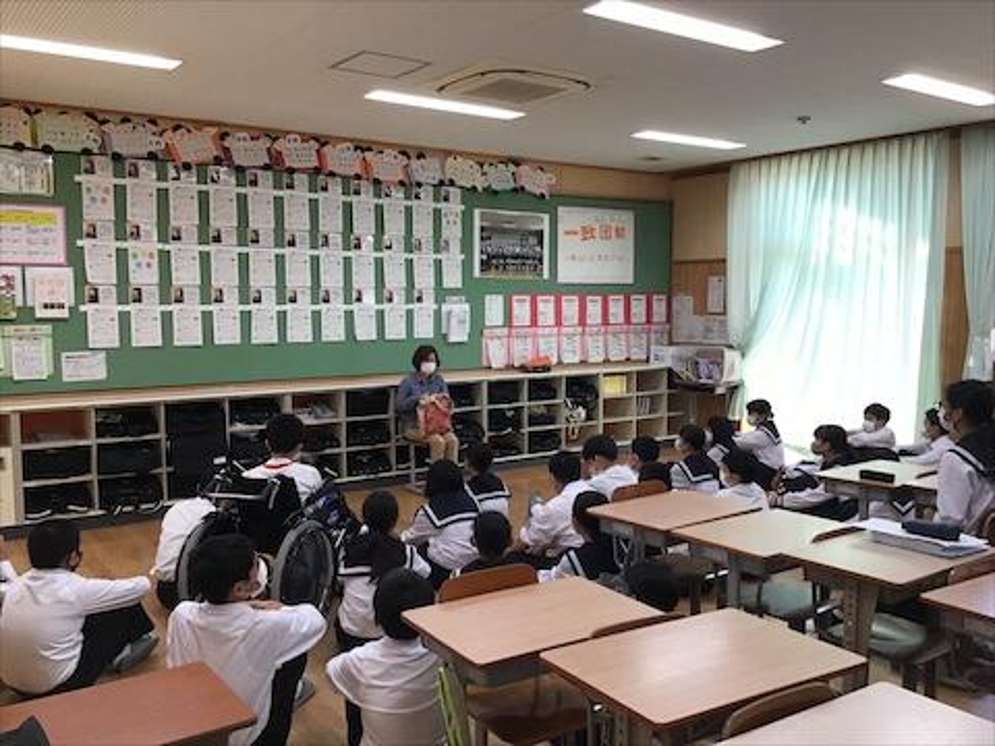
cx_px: 498
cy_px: 373
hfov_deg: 58.4
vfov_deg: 45.4
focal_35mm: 31
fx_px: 891
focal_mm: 3.3
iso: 32
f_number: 2.4
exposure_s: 1/40
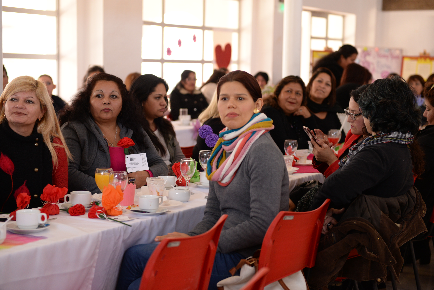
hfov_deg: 28.8
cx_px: 217
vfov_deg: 19.5
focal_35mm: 70
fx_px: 844
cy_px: 145
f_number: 3.2
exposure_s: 1/250
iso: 1000
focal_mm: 70
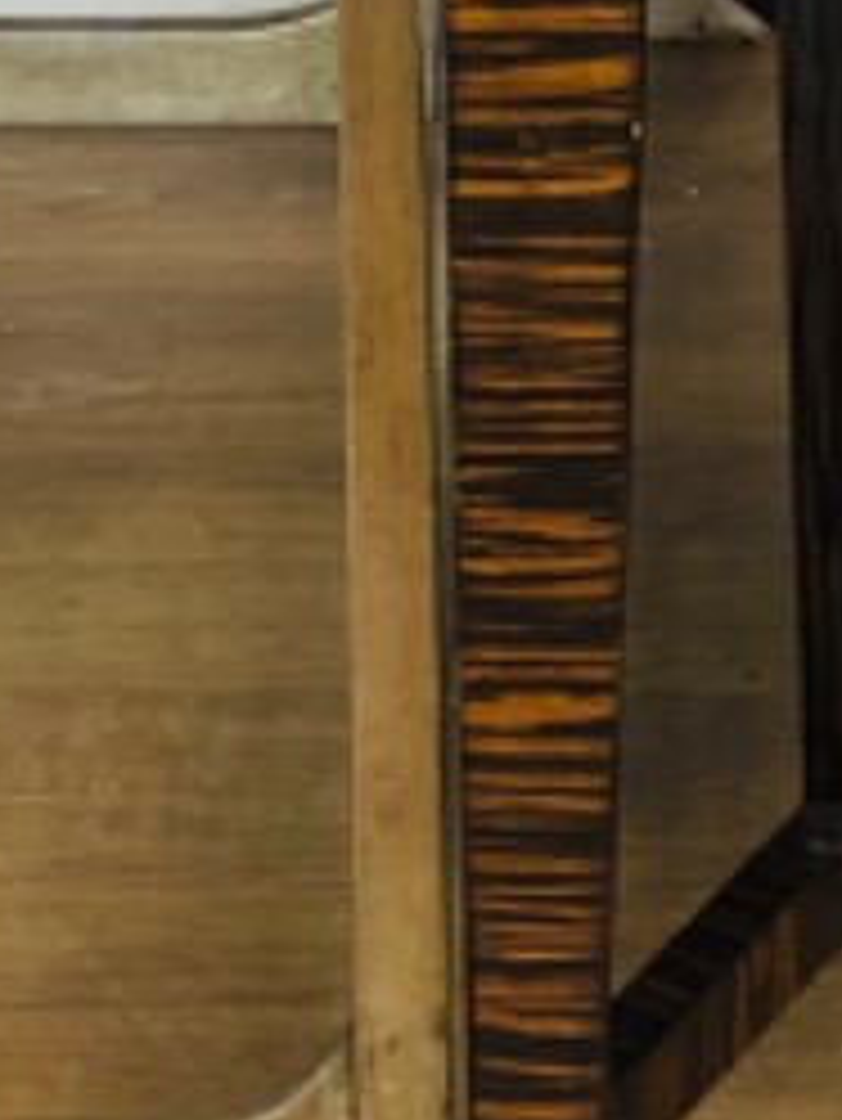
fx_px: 5833
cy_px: -454
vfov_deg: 10.7
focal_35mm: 180
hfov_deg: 8.3
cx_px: 554
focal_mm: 3.99
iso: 32
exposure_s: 1/50
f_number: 1.8
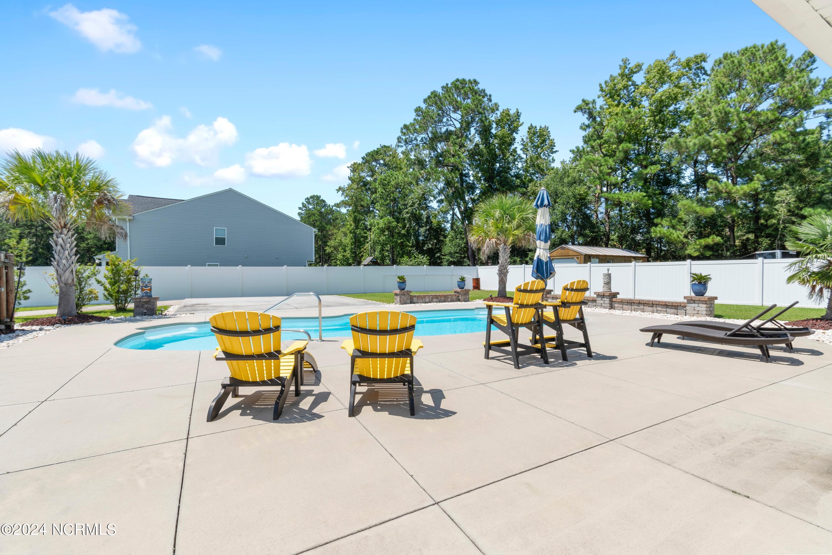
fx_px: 347
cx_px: 416
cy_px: 278
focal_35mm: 15
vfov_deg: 77.3
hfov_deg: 100.4
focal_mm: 10
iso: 100
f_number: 6.3
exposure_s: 1/160
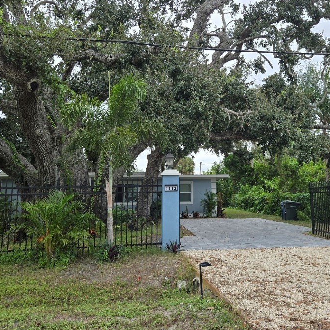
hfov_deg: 52.1
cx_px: 200
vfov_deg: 52.5
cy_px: 152
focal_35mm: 31
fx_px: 334
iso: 80
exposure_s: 1/1597
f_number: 1.8
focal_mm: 5.4
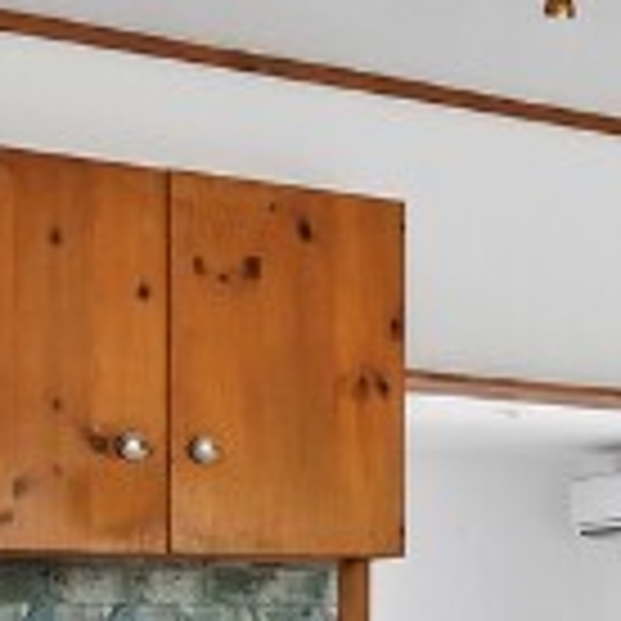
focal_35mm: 92
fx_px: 1867
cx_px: 1102
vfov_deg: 18.4
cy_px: 634
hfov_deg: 16.1
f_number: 11
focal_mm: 7
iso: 400
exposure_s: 1/8
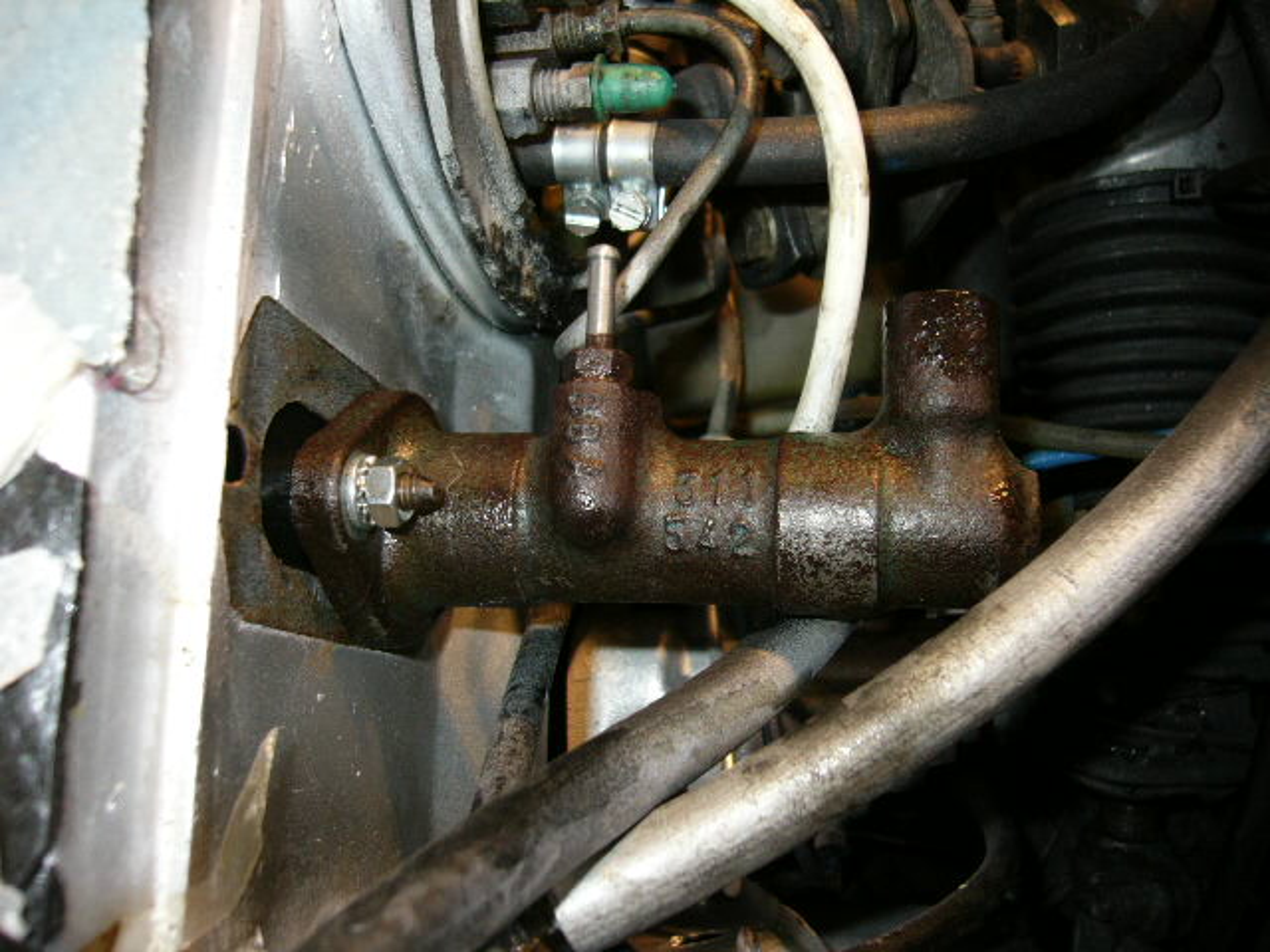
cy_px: 476
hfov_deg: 52.6
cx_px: 635
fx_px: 1284
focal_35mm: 35
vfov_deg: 40.7
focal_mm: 5.8
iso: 100
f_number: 2.8
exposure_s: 1/60
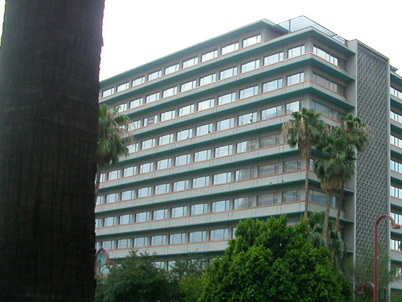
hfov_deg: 32.6
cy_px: 191
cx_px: 302
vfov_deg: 25.2
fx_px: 674
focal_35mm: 58
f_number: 2.7
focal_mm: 5.6
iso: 100
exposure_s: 1/345
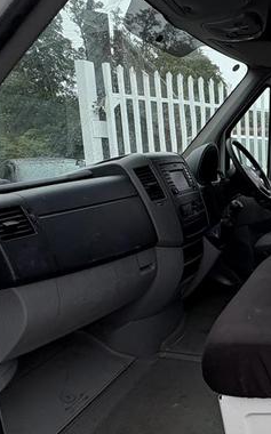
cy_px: 233
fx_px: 414
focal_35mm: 35
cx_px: 349
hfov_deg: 29.5
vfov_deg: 55.3
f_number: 2.2
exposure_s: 1/266
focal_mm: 2.22
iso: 40
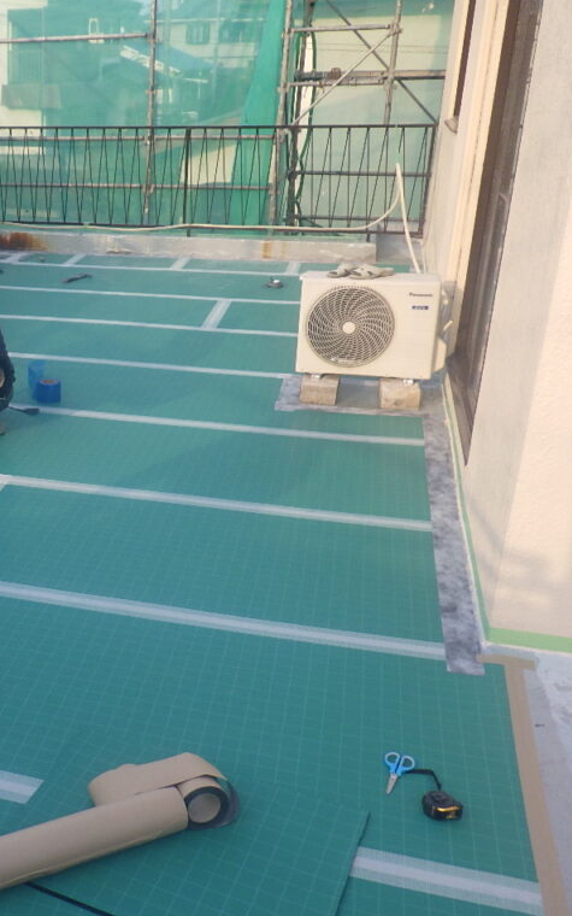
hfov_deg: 29.4
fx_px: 998
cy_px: 454
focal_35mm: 40
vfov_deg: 49.3
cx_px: -29
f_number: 4.2
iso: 125
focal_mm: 5
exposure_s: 1/200
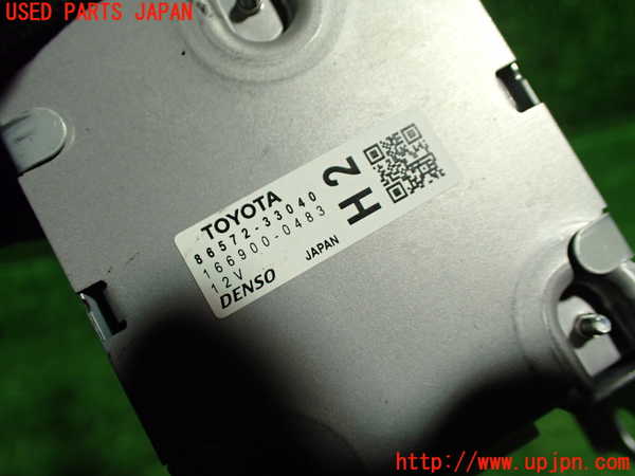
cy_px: 238
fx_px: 550
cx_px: 318
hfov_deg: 60.0
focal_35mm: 30
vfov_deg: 46.8
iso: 400
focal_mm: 5.4
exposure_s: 1/125
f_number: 2.3
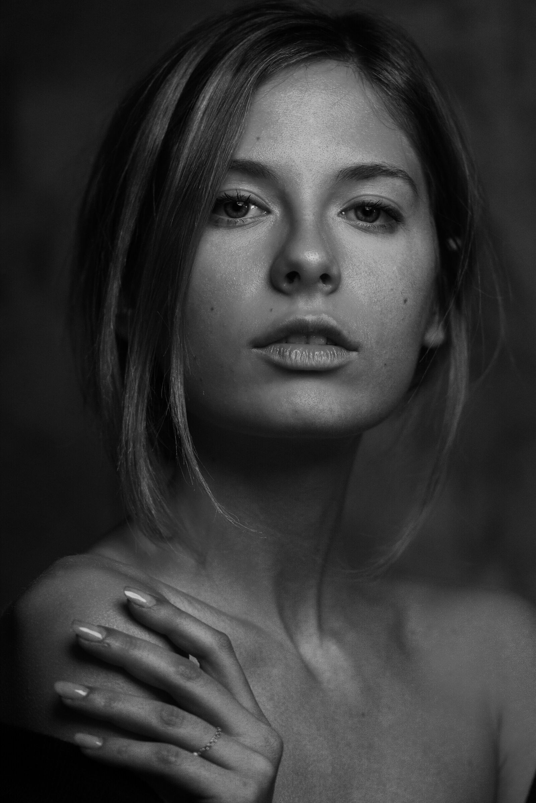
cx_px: 268
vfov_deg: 13.0
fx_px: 3517
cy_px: 402
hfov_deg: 8.7
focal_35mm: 158
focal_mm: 105
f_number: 3
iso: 400
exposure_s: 1/125
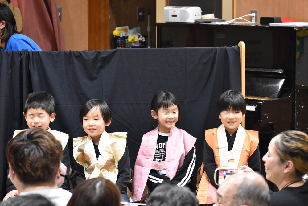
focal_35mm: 153
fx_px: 1310
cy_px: 103
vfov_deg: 9.0
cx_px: 154
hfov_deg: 13.4
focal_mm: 102
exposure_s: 1/100
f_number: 4.8
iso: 4000
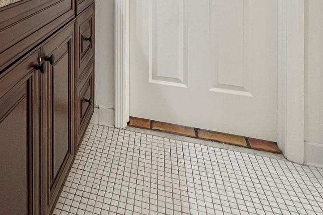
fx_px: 269
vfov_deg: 35.4
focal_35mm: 30
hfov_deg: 55.8
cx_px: 48
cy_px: -36
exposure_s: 1/60
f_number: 1.8
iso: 125
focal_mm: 1.57
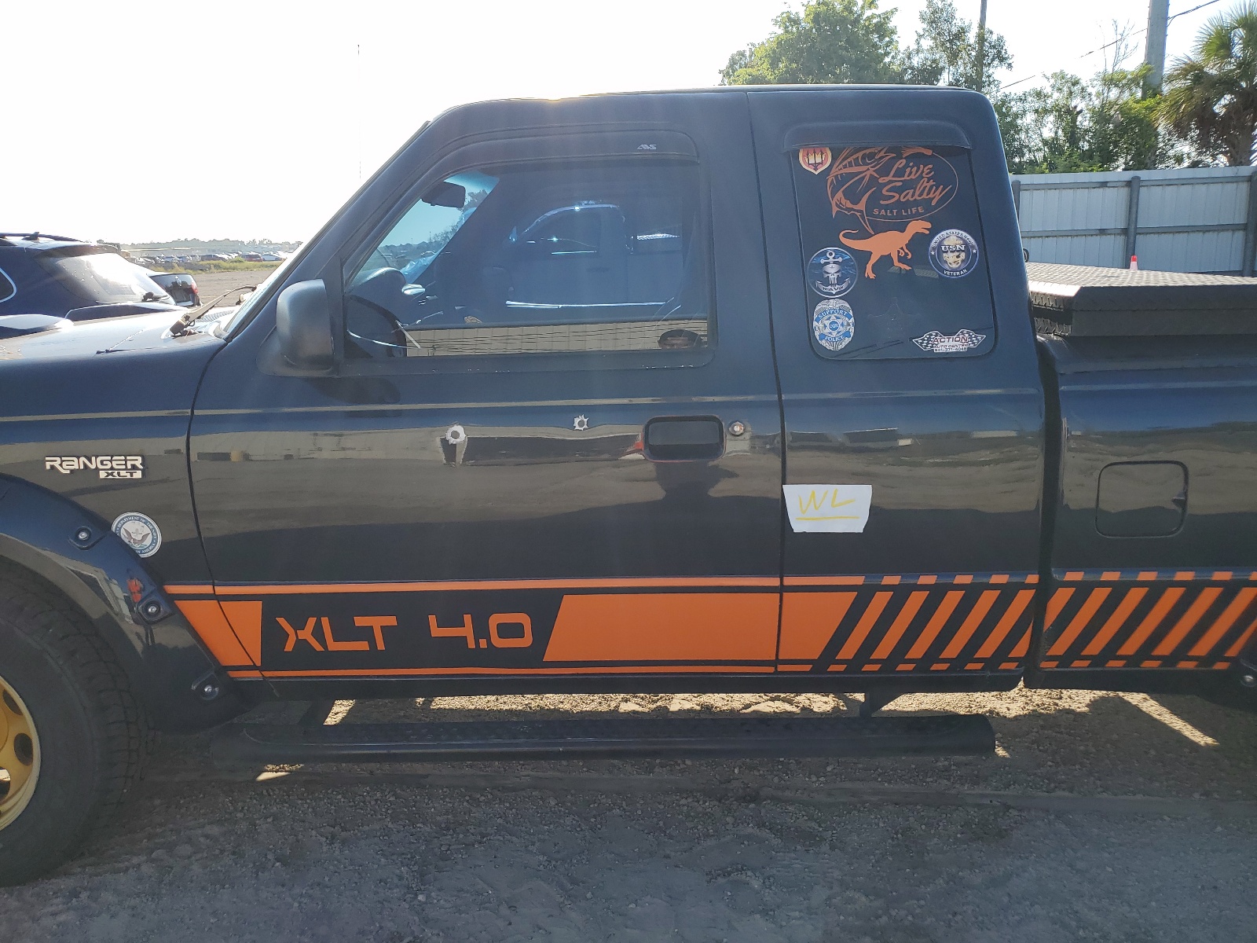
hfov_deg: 67.3
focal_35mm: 26
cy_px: 472
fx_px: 944
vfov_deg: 53.1
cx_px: 628
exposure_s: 1/2000
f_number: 1.5
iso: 50
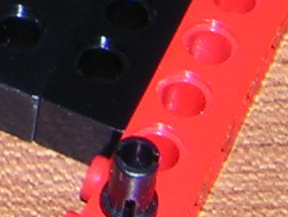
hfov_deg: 6.4
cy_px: -377
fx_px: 2515
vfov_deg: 4.8
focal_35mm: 302
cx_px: -302
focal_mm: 7.1
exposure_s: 1/60.1
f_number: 6.4
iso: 100
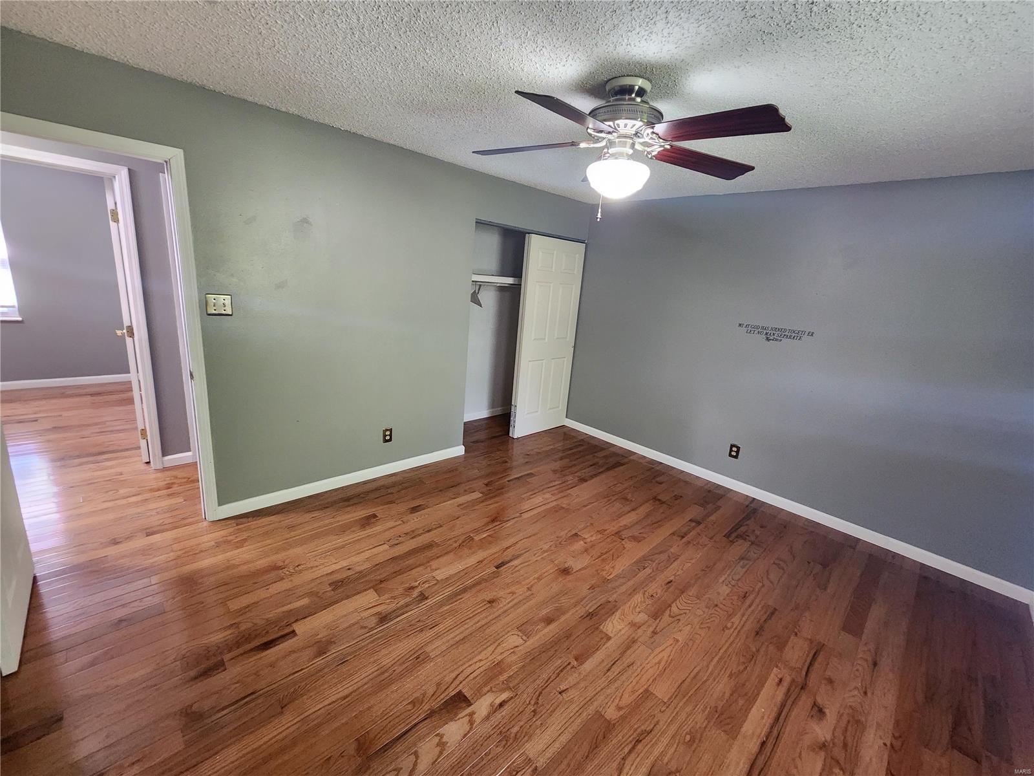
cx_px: 517
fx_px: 388
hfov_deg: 106.2
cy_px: 388
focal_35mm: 13
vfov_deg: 89.9
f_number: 2.2
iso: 500
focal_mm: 2.2
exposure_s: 1/30
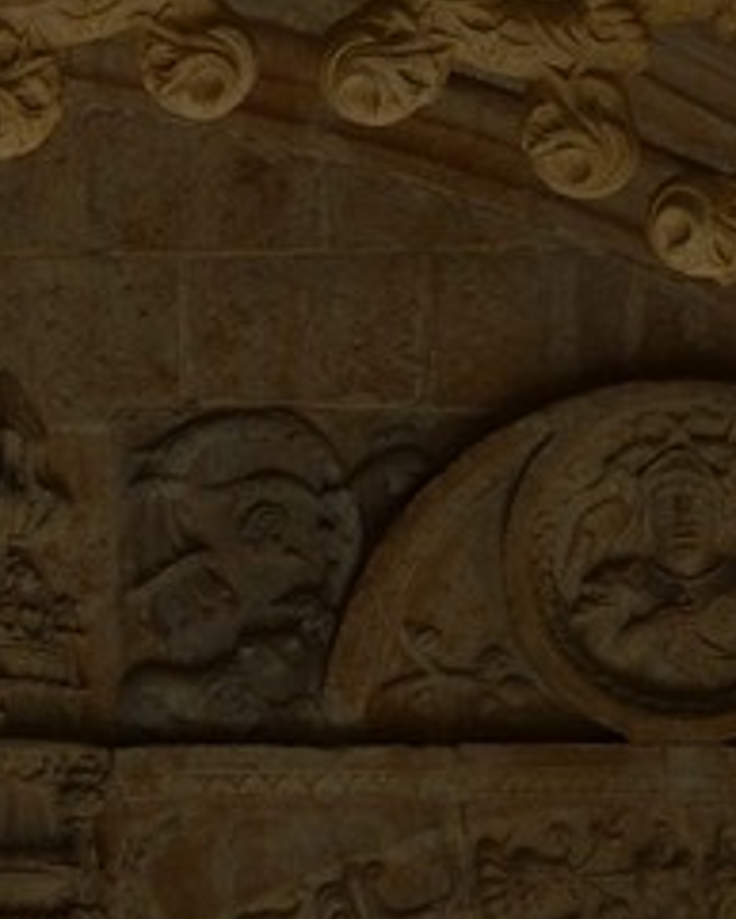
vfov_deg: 3.7
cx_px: 402
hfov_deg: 3.0
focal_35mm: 511
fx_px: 13905
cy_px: -1388
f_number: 13
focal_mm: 82
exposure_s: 1/320
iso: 200
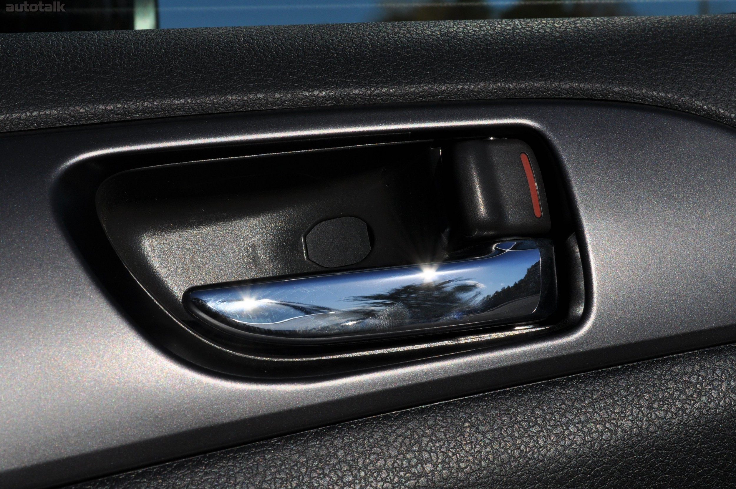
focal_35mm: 72
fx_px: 1470
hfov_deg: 28.1
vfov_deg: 18.9
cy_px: 244
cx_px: 368
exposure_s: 1/800
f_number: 14
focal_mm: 48
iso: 200
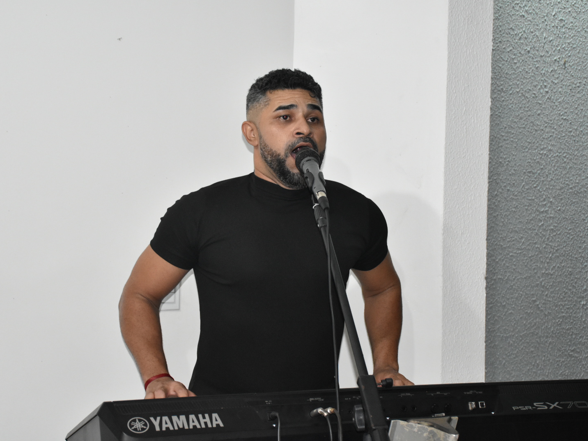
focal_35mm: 62
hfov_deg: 31.2
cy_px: 221
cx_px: 304
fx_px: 1053
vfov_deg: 23.7
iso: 2500
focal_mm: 38
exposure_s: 1/100
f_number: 5
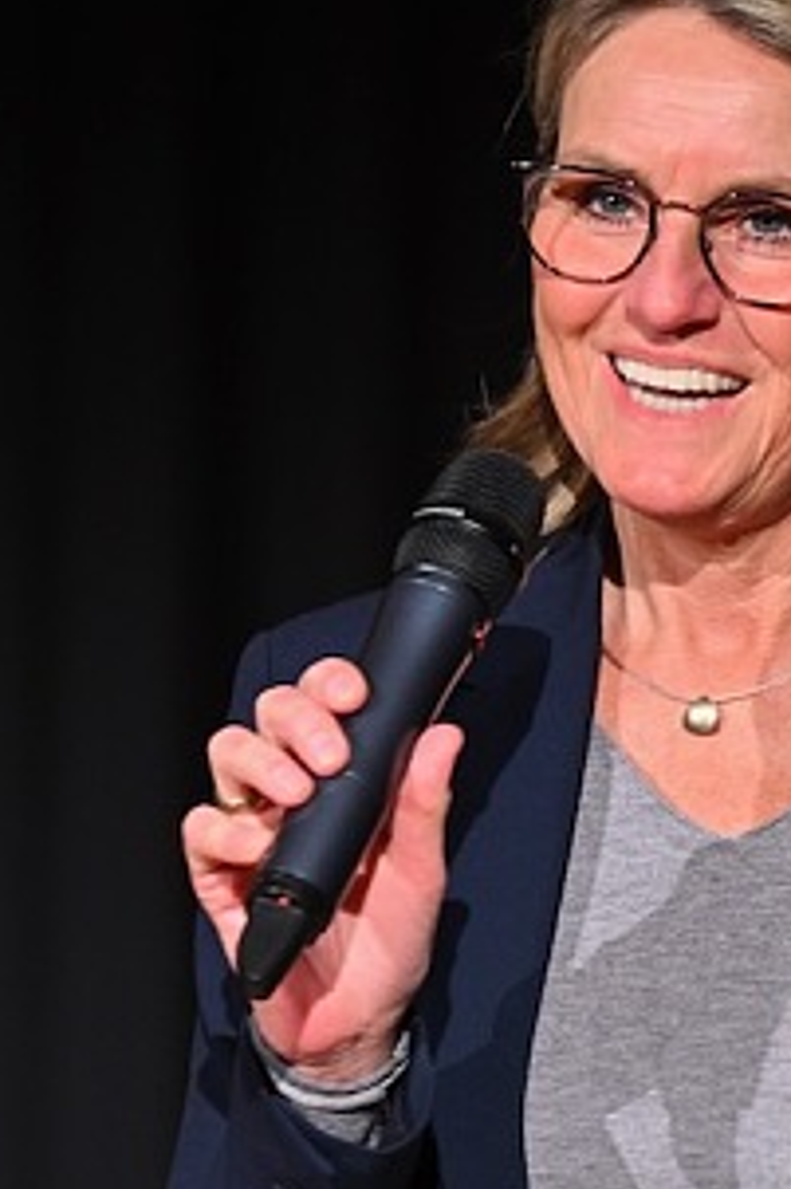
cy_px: 1262
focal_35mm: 392
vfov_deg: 5.2
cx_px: 895
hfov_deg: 3.5
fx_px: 12933
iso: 1400
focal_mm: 135
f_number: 2.8
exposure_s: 1/125
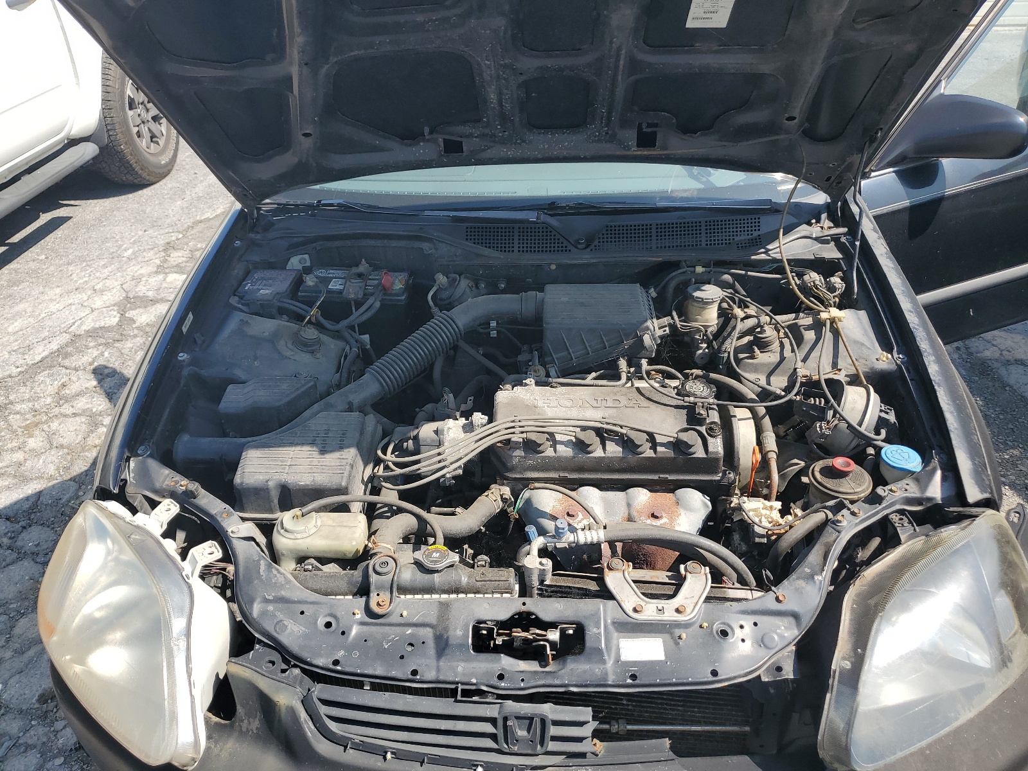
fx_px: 772
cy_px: 386
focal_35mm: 26
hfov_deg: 67.3
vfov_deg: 53.1
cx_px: 514
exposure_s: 1/1667
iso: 50
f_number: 1.5
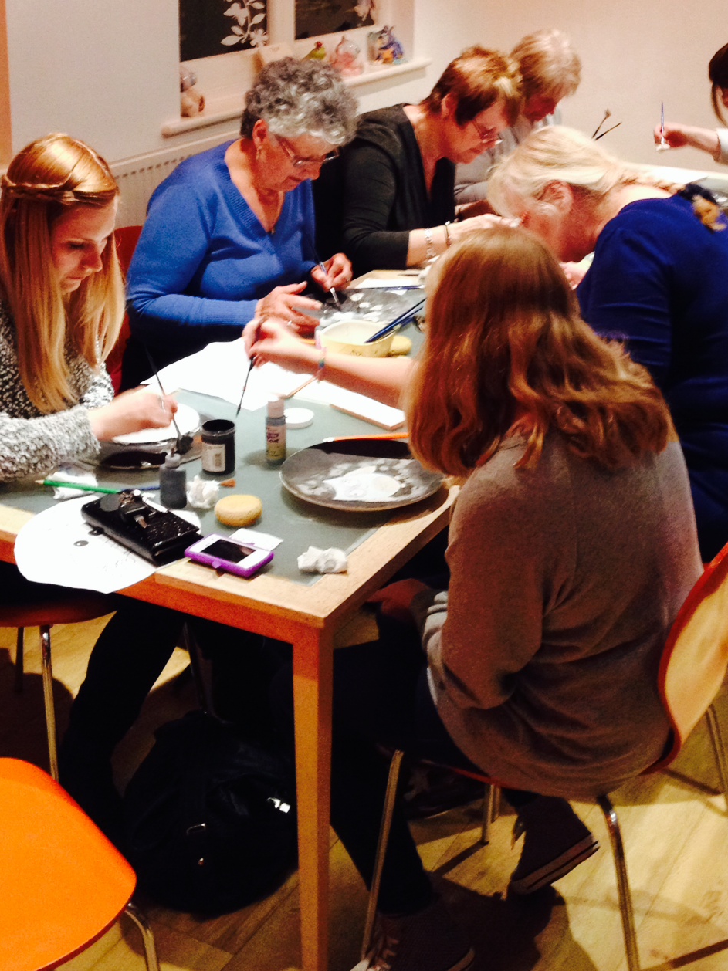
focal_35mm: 57
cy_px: 198
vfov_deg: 32.9
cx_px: 418
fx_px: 1599
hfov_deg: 25.6
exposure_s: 1/20
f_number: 2.4
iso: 200
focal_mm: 4.28
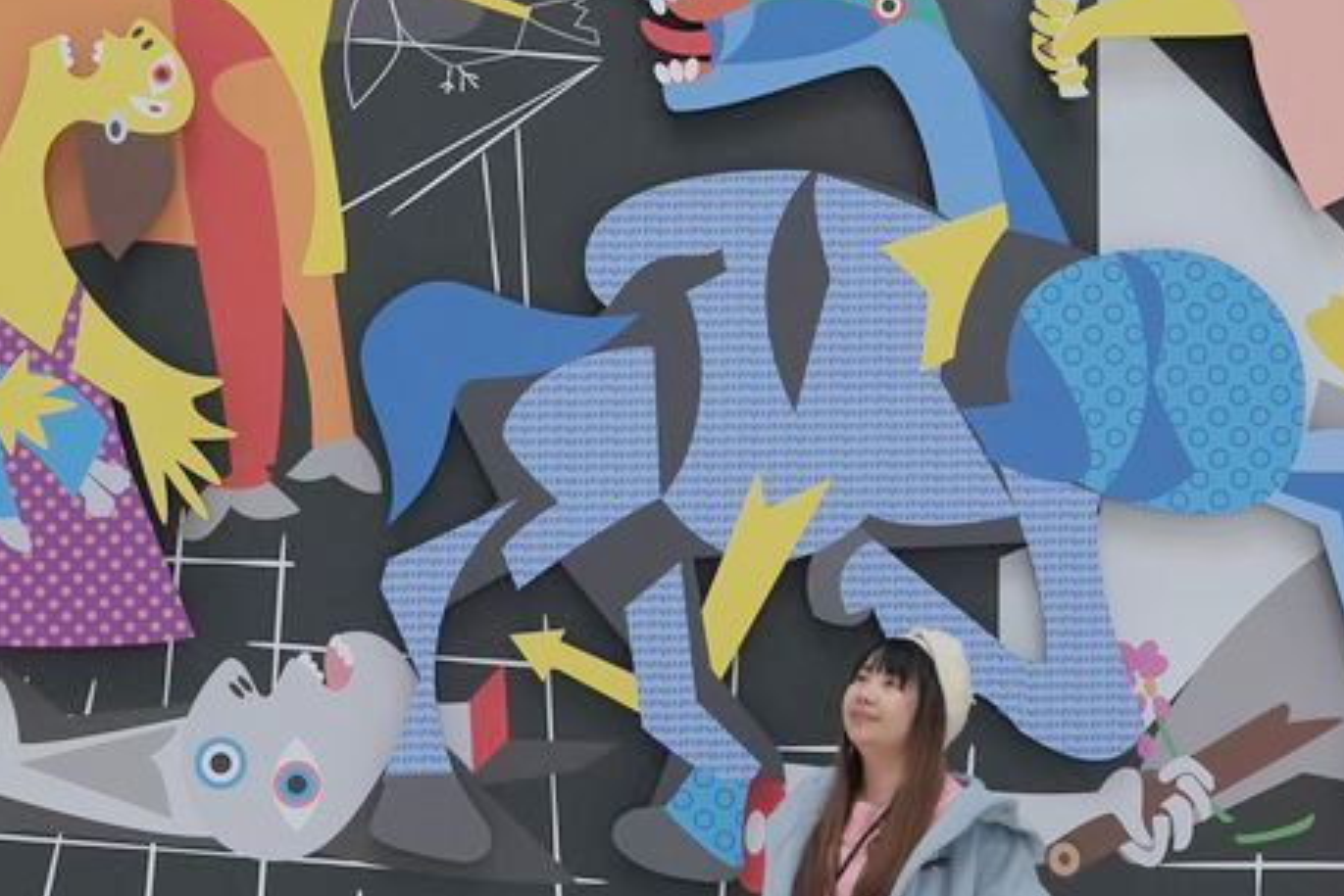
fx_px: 3137
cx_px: 679
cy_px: 496
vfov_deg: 16.3
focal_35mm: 84
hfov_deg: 24.2
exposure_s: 1/160
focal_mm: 32
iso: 2000
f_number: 4
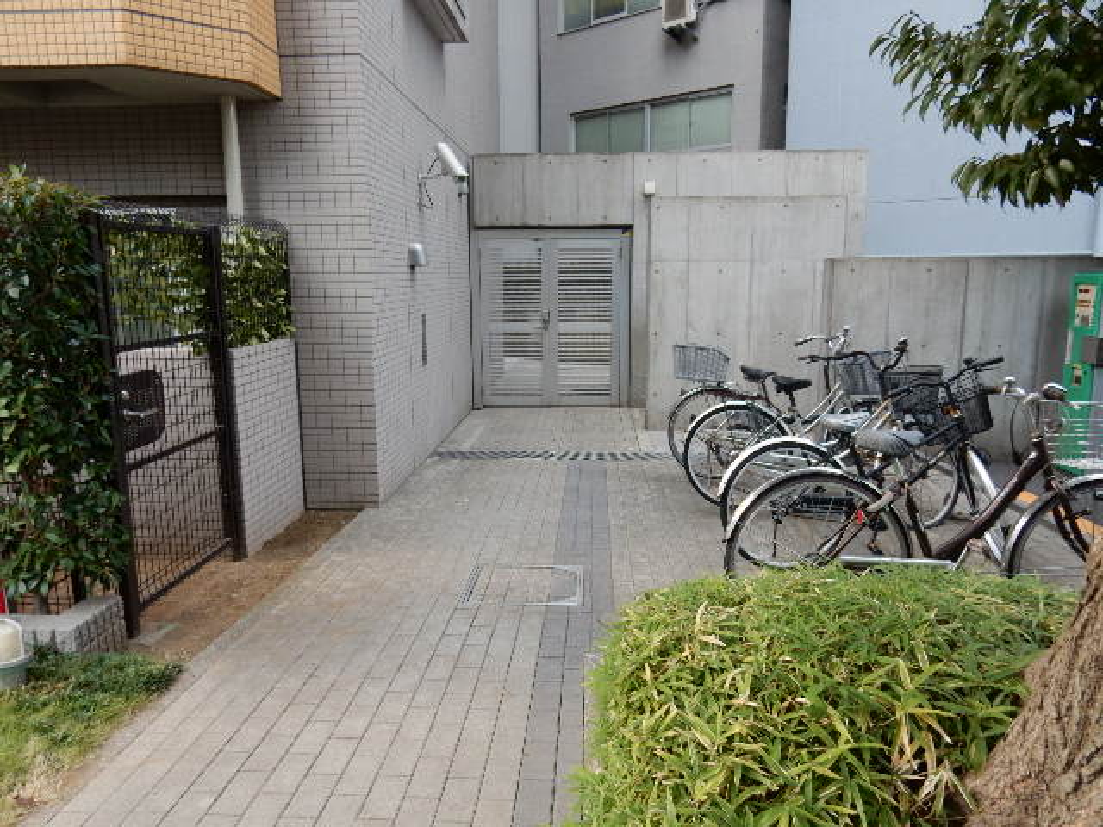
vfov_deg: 54.9
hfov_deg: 69.4
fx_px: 797
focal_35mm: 25
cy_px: 414
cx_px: 552
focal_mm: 4.5
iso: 140
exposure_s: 1/30
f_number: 3.7
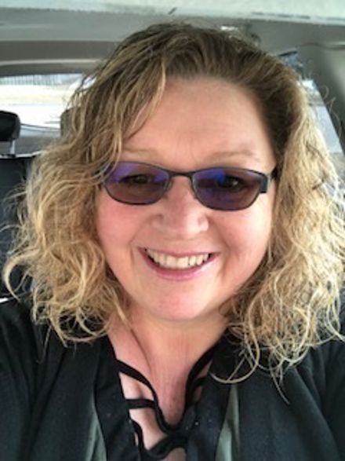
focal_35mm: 32
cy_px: 230
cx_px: 172
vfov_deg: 56.8
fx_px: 425
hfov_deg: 44.1
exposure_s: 1/120
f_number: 2.2
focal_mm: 2.87
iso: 100
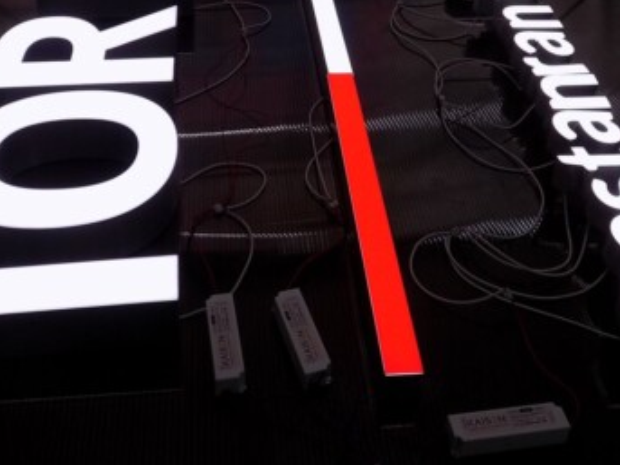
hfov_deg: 44.8
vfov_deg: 33.9
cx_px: 331
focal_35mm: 42
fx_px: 752
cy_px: 145
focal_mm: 5.3
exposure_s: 1/30
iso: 80
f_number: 3.3
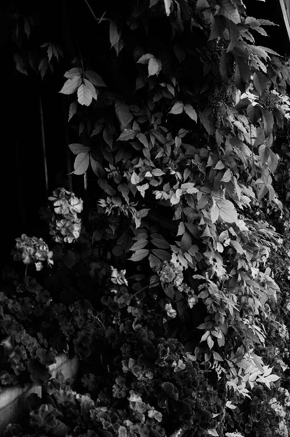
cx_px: 260
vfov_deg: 31.6
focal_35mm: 61
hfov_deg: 21.7
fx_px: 738
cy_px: 379
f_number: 5
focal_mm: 22
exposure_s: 1/100
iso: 100
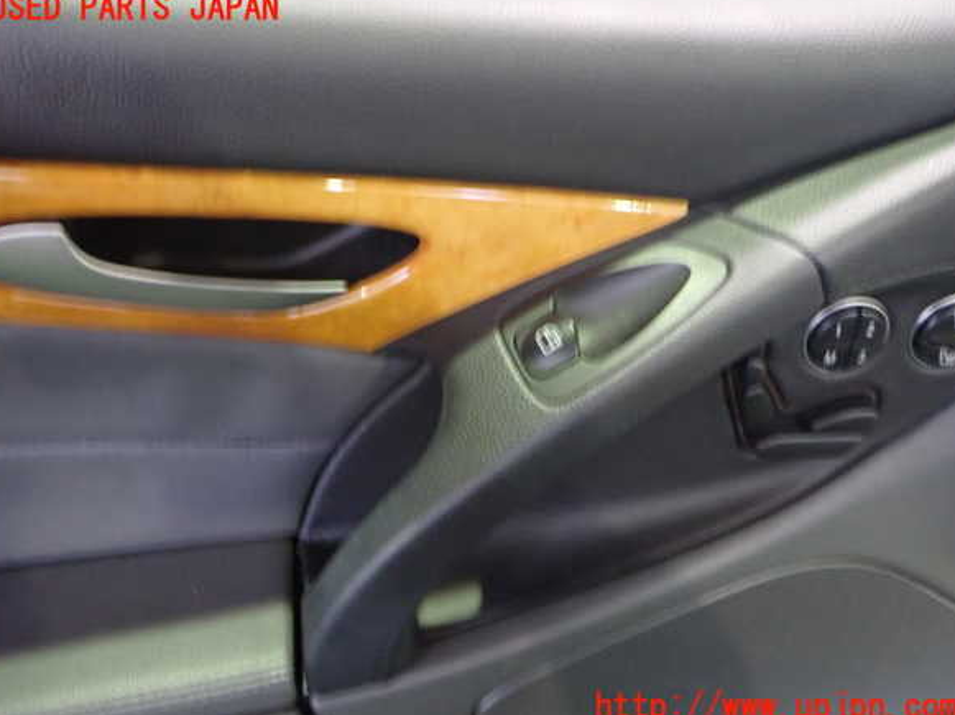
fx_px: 855
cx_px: 473
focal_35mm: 31
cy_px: 358
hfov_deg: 58.4
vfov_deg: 45.4
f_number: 2.3
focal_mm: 5.4
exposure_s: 1/20
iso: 800
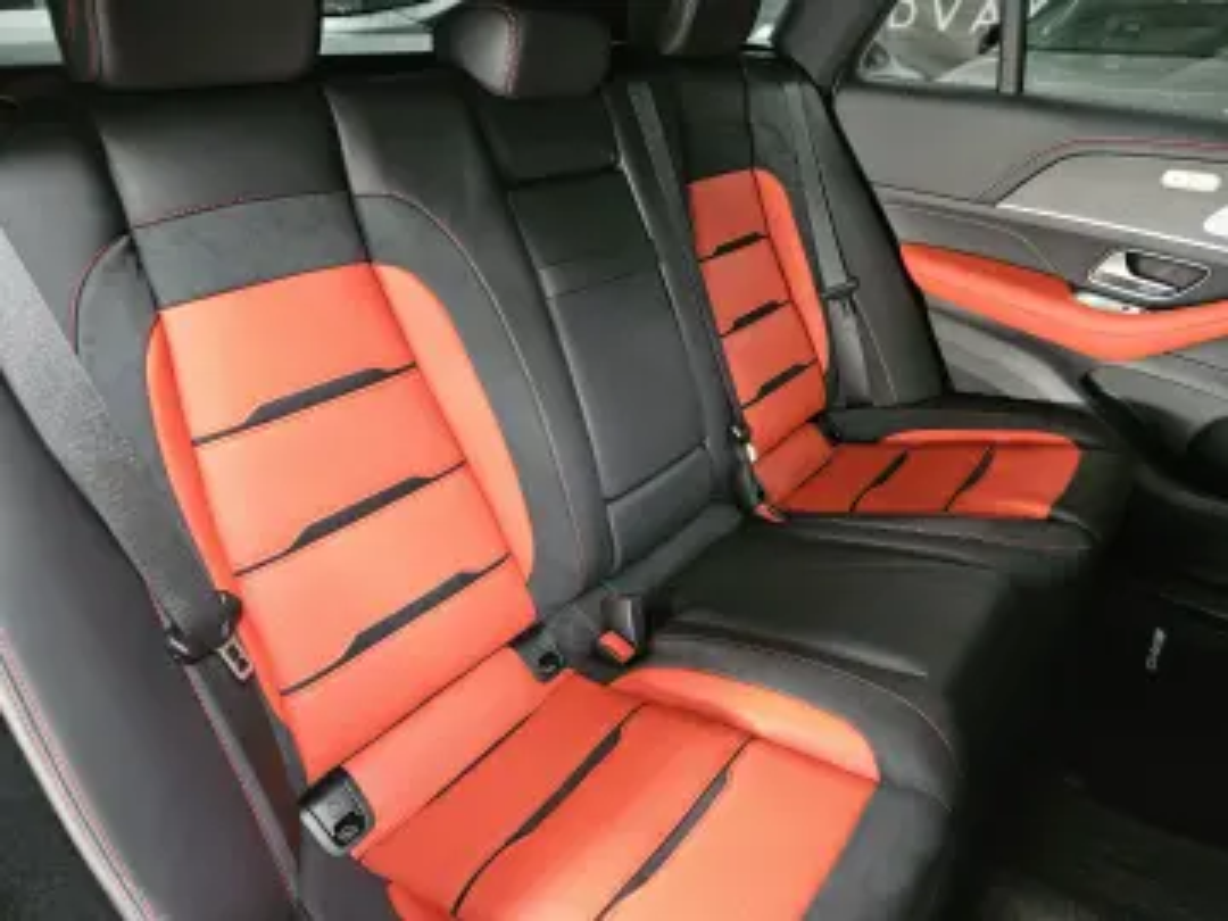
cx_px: 614
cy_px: 460
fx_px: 816
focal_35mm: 23
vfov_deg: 58.9
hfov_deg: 73.9
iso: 1250
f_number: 1.8
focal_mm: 5.4
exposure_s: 1/25
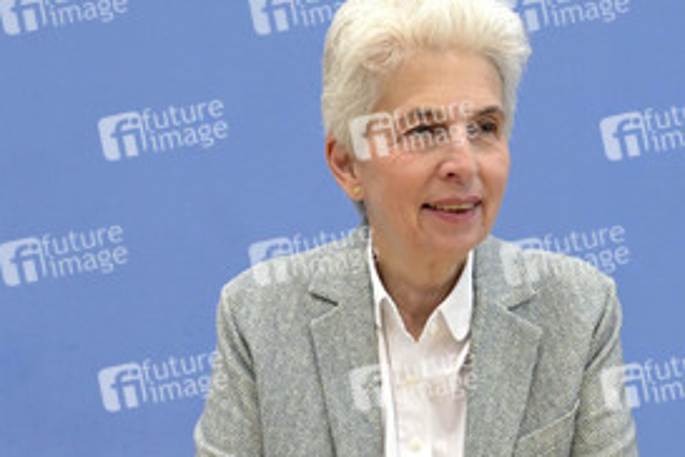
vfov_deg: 20.5
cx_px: 348
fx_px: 1256
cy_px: 319
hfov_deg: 30.5
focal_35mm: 66
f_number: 8
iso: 5000
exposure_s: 1/400
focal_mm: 40
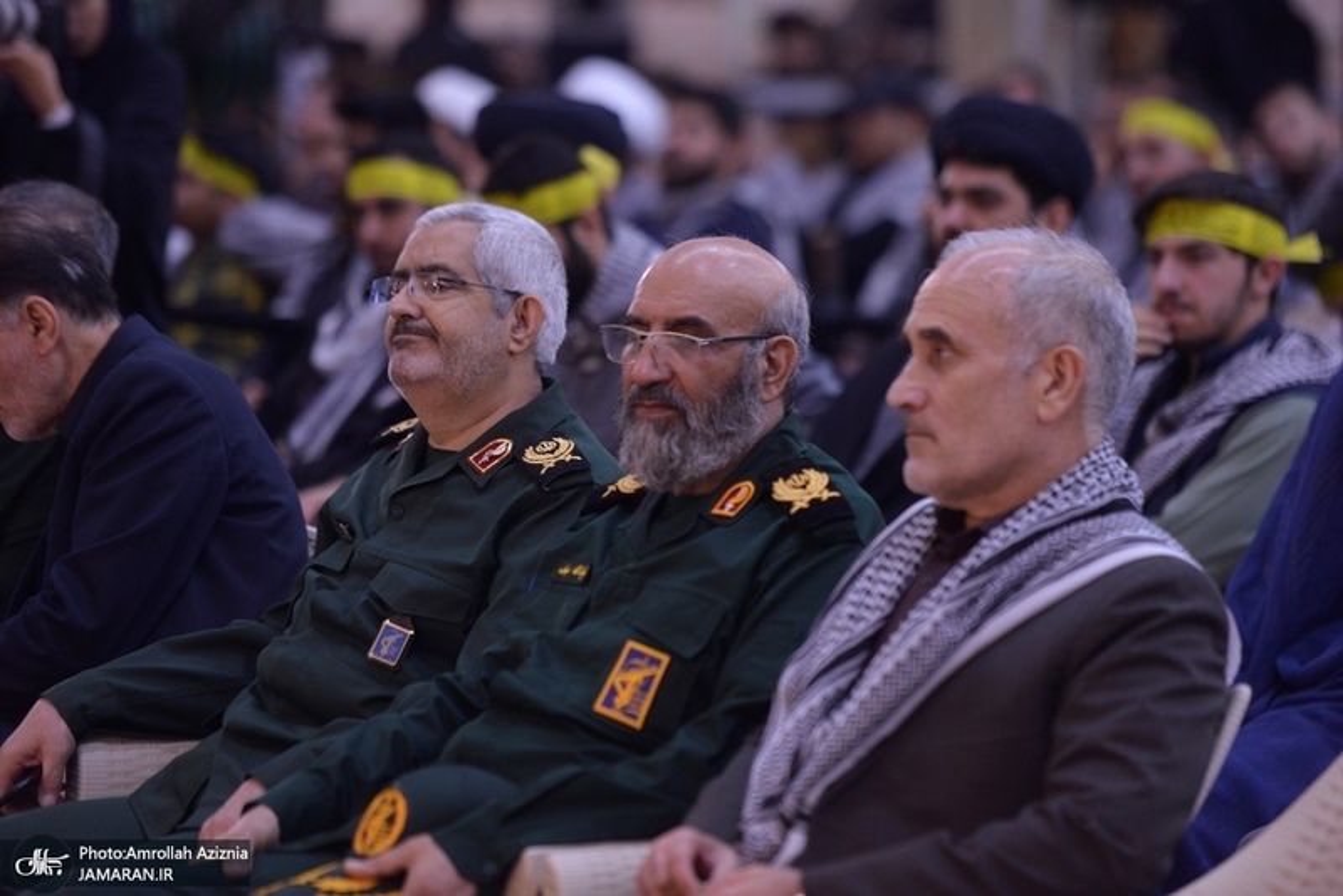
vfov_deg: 7.6
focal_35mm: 180
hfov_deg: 11.4
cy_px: 448
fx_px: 6717
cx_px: 672
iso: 2000
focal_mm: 180
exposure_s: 1/100
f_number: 3.2
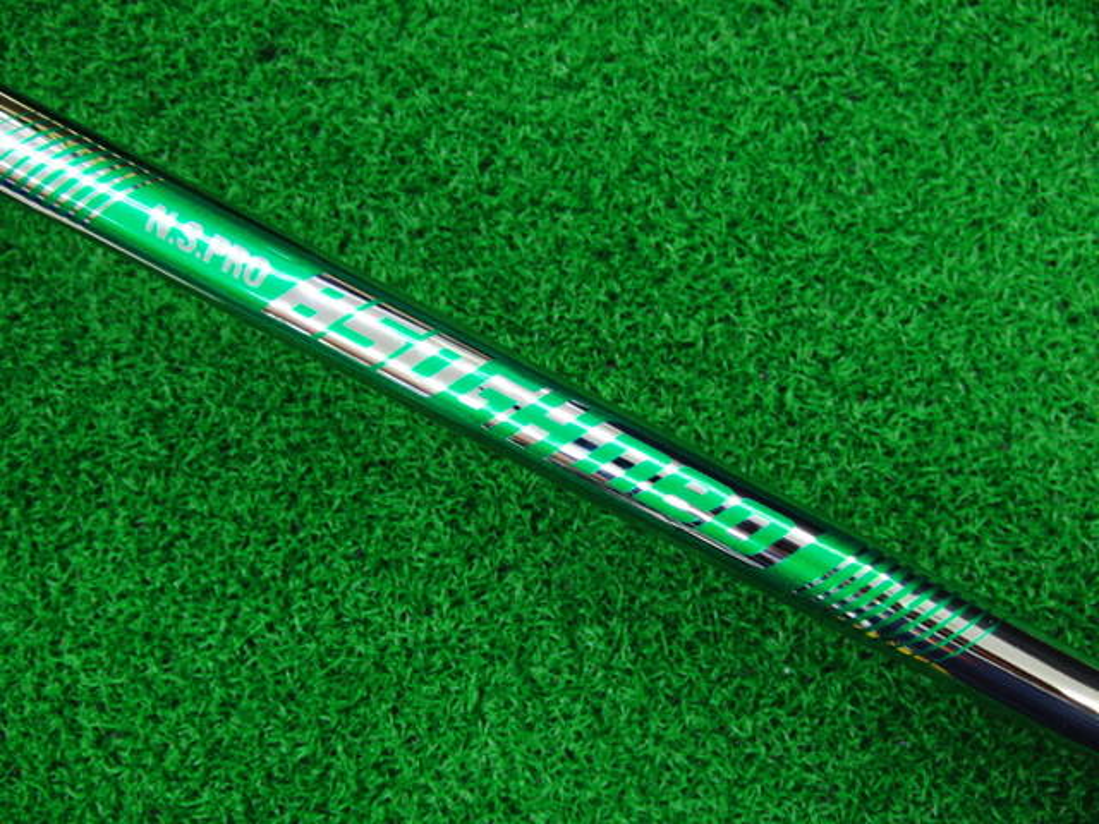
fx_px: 1175
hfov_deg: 50.1
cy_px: 412
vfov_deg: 38.7
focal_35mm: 37
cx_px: 550
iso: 400
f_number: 3.6
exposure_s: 1/40
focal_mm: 6.42
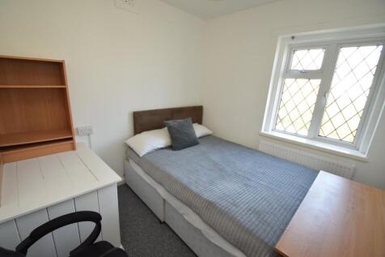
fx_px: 160
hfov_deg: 100.4
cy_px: 128
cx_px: 192
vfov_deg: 77.3
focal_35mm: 15
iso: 800
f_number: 5.6
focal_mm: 10
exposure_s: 1/125
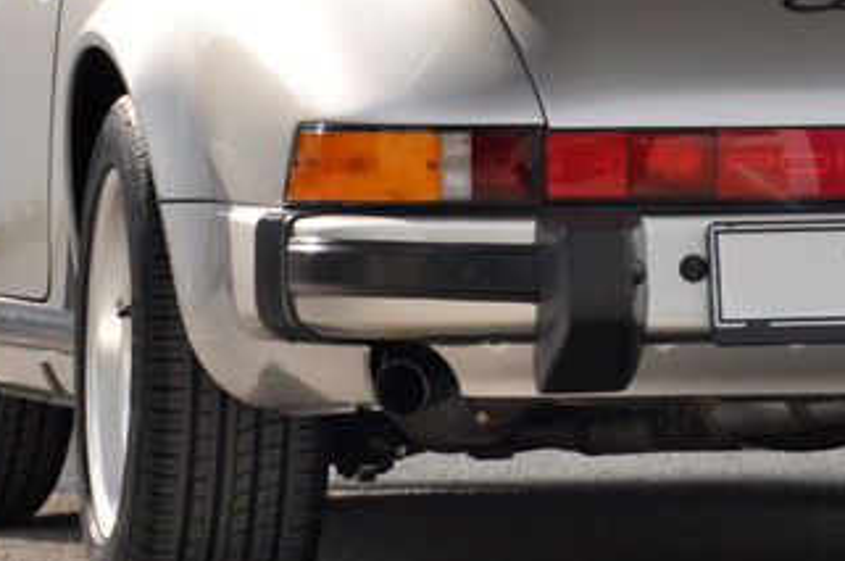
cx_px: 553
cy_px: 92
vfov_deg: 1.5
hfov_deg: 2.2
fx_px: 21866
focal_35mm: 933
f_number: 6.3
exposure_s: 1/640
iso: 500
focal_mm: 260
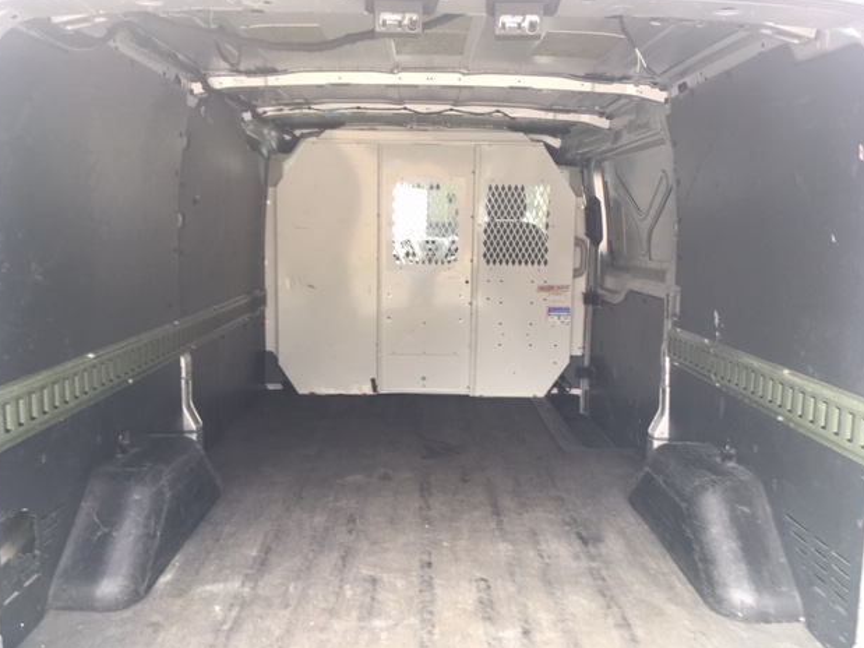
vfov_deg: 46.8
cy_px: 318
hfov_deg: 60.0
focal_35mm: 30
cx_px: 426
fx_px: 749
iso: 25
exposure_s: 1/60
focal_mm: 4.15
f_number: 2.2
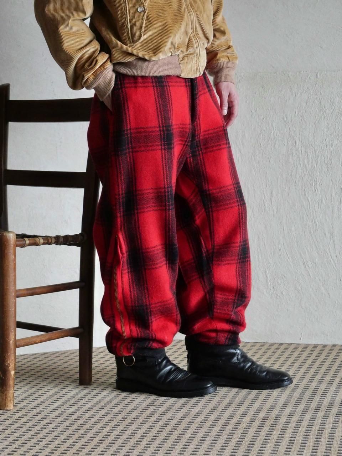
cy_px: 228
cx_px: 171
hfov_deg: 16.8
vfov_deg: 22.3
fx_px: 1159
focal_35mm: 88
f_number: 3.9
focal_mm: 44
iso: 3200
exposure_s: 1/100
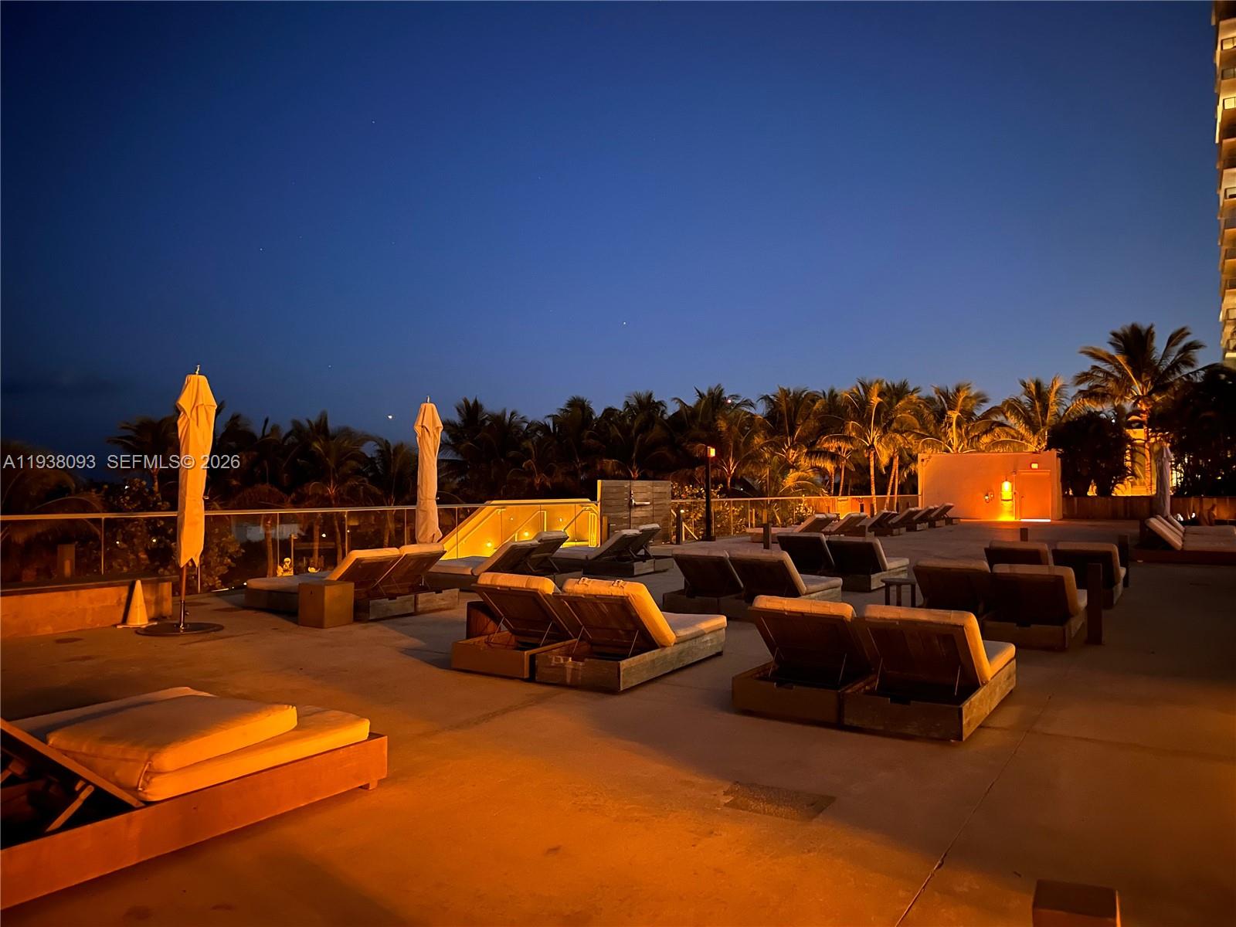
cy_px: 464
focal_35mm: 26
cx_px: 618
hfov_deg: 67.3
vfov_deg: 53.1
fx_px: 928
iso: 1600
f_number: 1.5
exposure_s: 1/5
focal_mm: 5.7
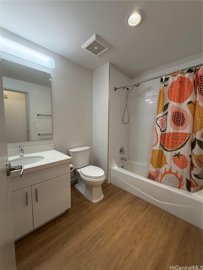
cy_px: 135
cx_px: 102
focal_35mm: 14
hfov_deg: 85.7
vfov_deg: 102.1
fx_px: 109
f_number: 2.2
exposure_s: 1/120
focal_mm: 2.22
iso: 320
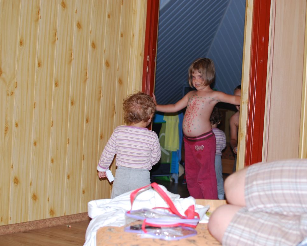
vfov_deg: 25.6
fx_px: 541
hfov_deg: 31.6
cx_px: 185
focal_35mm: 60
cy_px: 123
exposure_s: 1/60
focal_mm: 35
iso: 200
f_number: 2.8
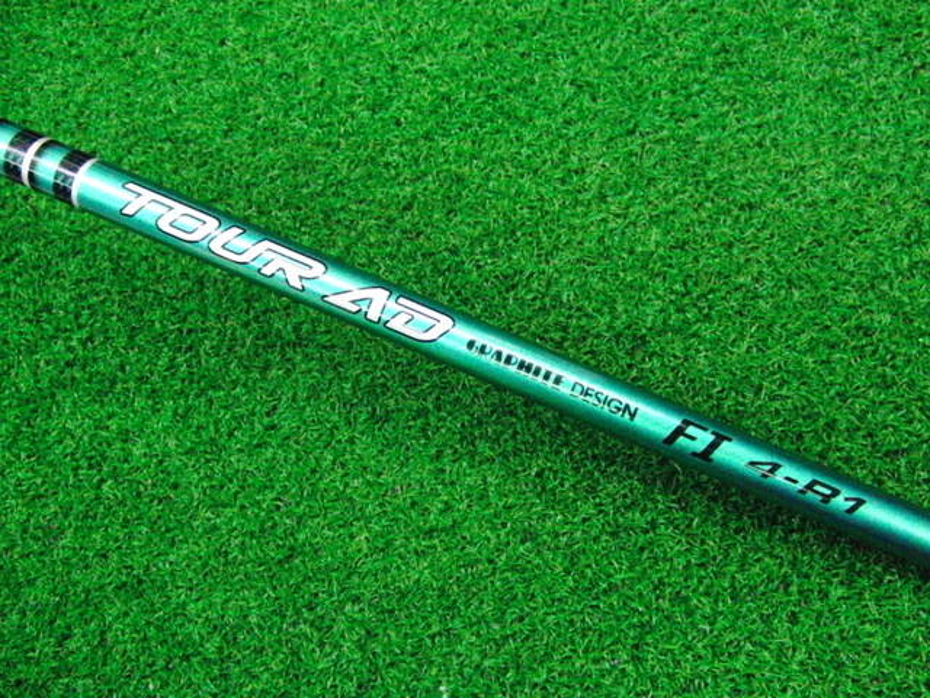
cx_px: 465
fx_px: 994
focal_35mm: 37
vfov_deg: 38.7
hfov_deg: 50.1
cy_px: 349
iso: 3200
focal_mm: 6.42
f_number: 3.6
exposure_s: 1/200
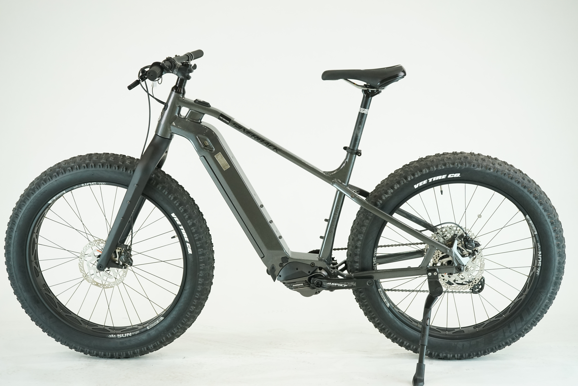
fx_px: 819
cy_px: 193
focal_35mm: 51
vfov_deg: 26.5
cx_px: 289
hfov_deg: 38.9
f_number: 5.6
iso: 1600
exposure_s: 1/200
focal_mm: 51
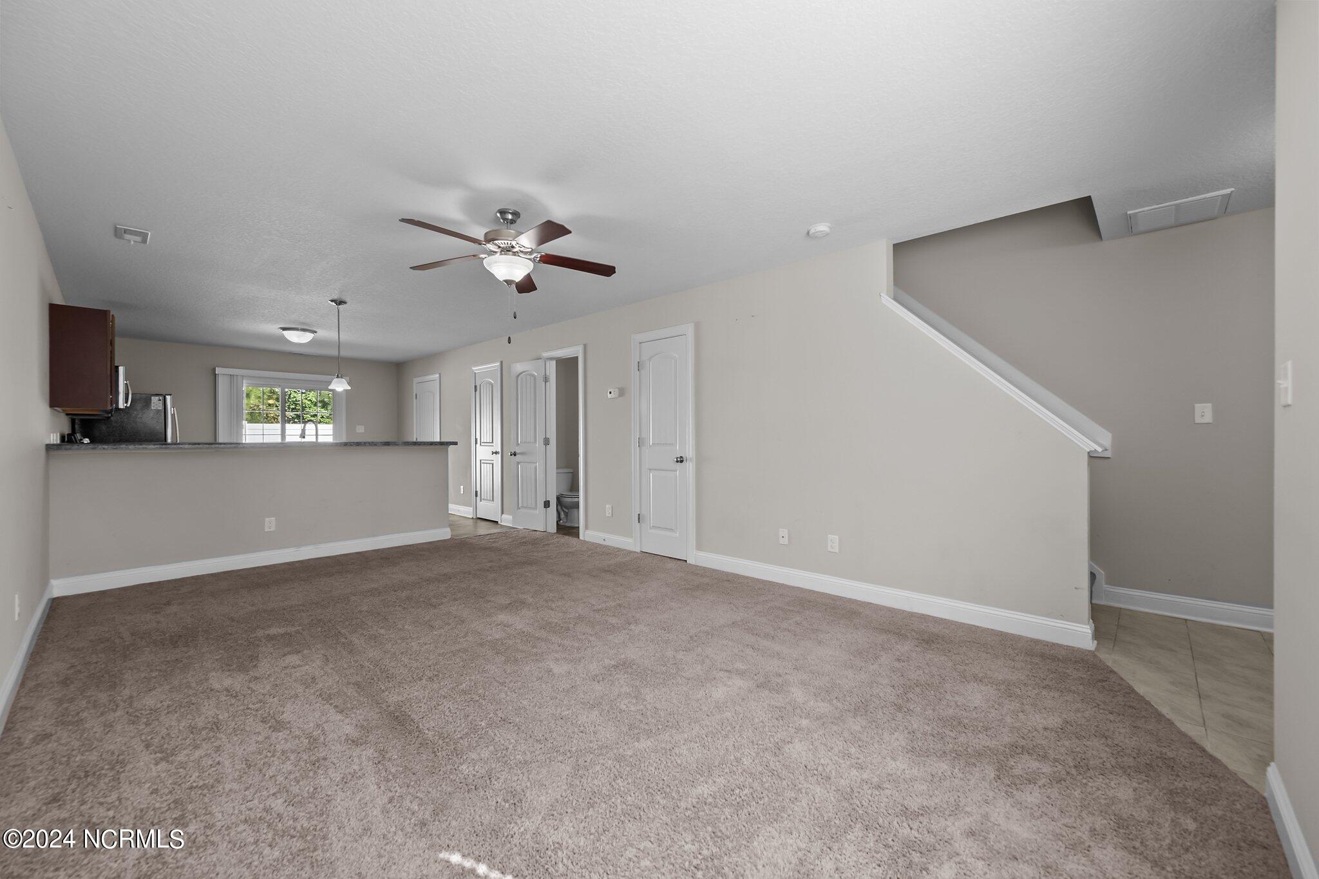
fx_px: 513
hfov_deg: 104.3
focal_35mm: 14
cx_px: 660
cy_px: 440
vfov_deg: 81.2
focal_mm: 14
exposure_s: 1/20
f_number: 6.3
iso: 640
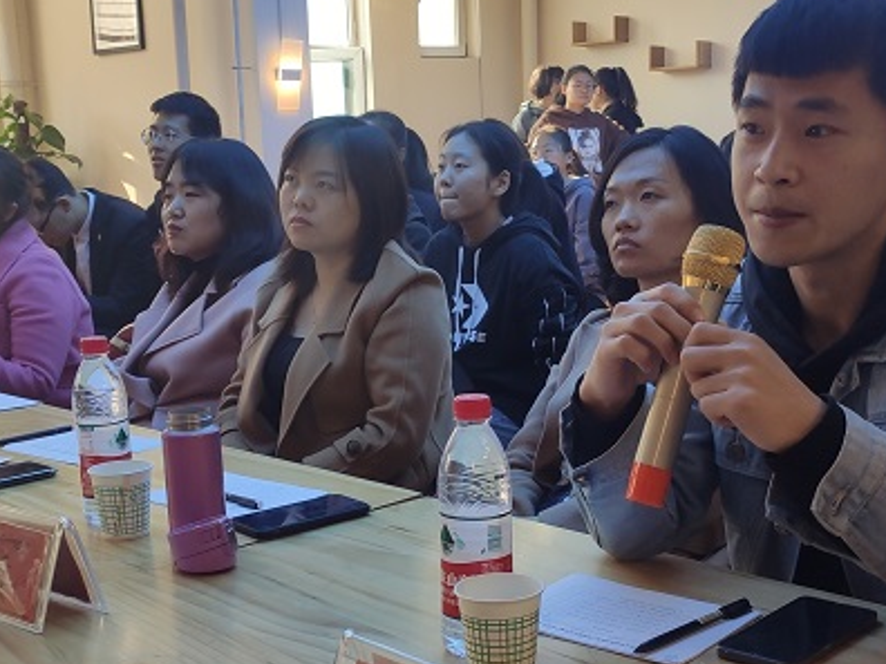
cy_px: 250
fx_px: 1075
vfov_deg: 34.2
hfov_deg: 44.5
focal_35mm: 42
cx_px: 548
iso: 156
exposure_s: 1/100
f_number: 1.75
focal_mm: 4.77
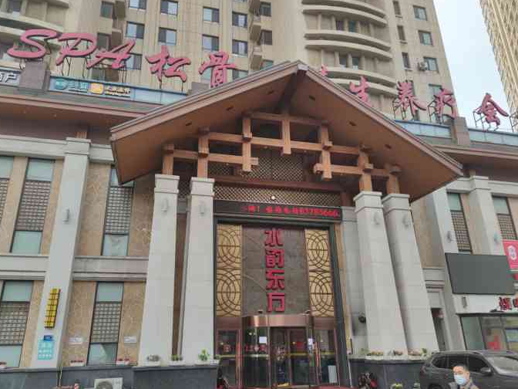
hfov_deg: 69.4
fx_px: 374
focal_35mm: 25
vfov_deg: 54.9
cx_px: 258
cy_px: 199
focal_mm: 6.72
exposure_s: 1/1250
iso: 50
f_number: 1.69
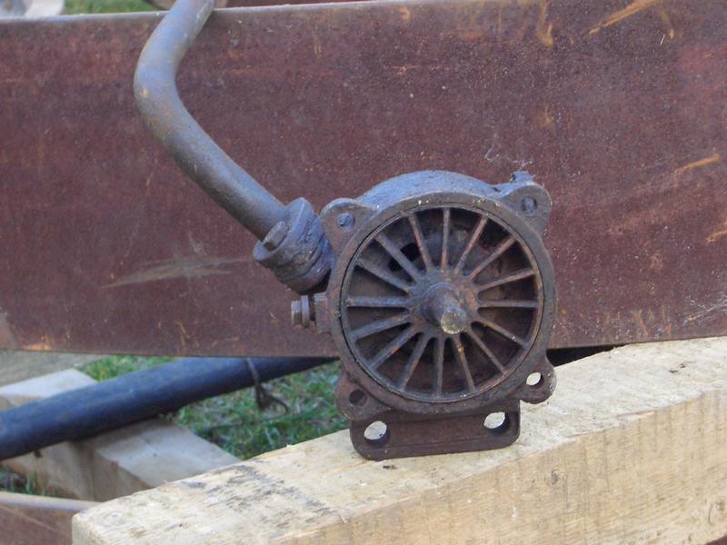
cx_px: 364
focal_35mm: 74
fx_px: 1554
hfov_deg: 26.3
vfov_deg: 19.9
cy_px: 272
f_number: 3.9
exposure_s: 1/50
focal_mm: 12.2
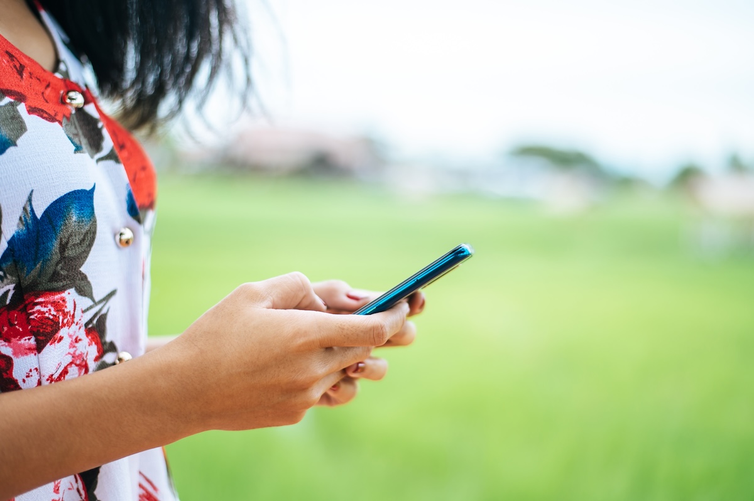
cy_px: 250
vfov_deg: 26.9
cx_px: 377
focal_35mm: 50
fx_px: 1046
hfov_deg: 39.6
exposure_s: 1/1250
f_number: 1.8
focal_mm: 50
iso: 160
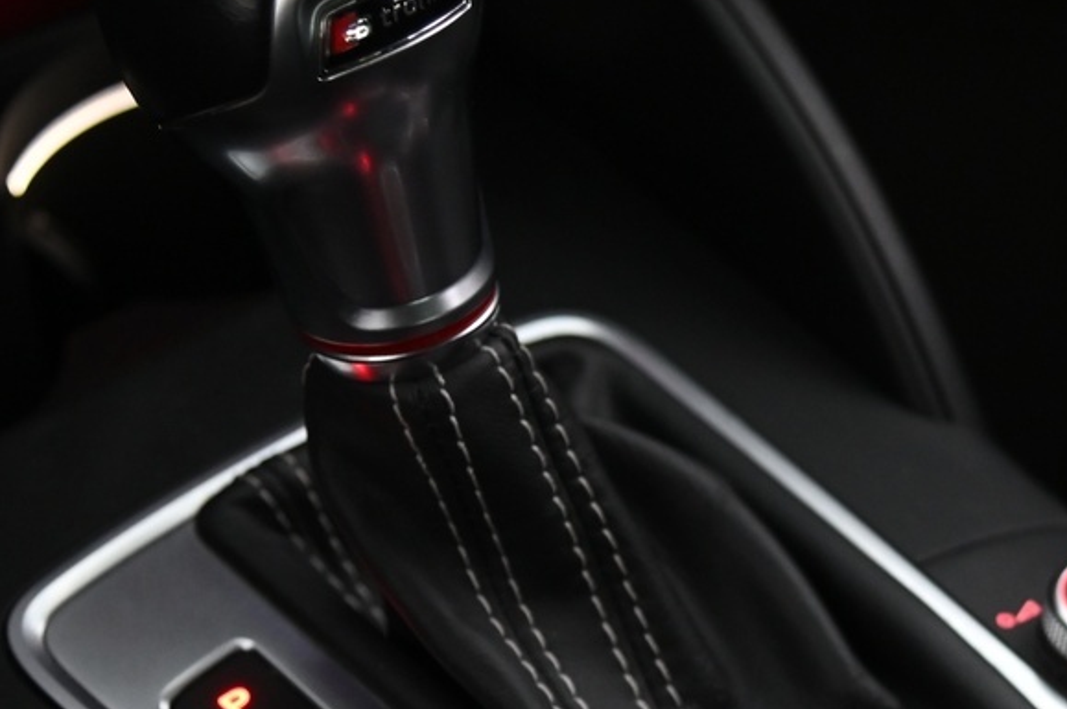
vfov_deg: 10.5
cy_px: 797
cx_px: 892
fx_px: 3820
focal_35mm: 129
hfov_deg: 15.8
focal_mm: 46
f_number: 4
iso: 2000
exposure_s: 1/15
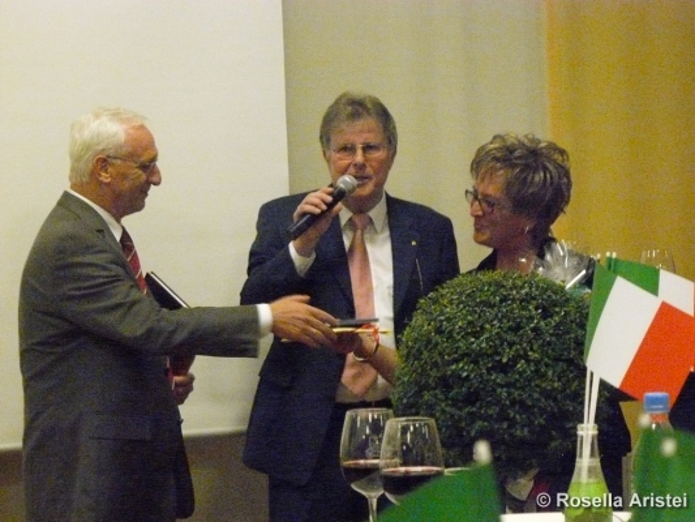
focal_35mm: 127
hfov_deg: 15.5
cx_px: 348
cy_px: 261
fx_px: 2550
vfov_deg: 11.7
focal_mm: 21.2
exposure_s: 1/40
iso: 1250
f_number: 3.2
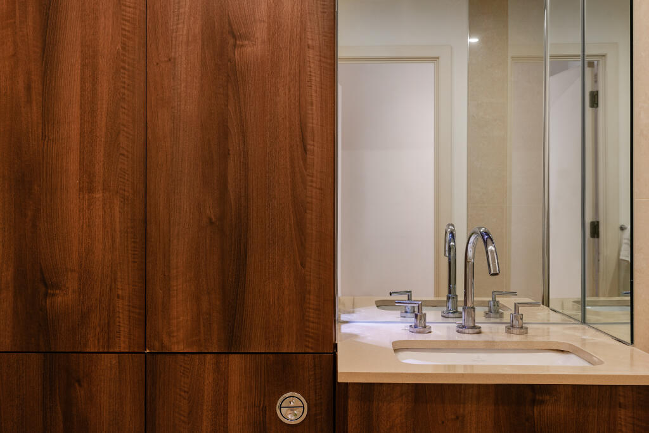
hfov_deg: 54.4
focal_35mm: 35
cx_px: 324
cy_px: 216
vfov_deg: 37.9
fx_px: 631
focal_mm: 35
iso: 500
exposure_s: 1/5
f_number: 7.1
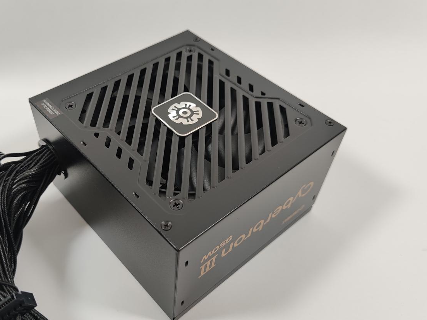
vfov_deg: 41.7
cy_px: 174
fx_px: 419
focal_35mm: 34
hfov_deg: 53.7
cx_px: 177
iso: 64
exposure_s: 1/100
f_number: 1.85
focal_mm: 6.78
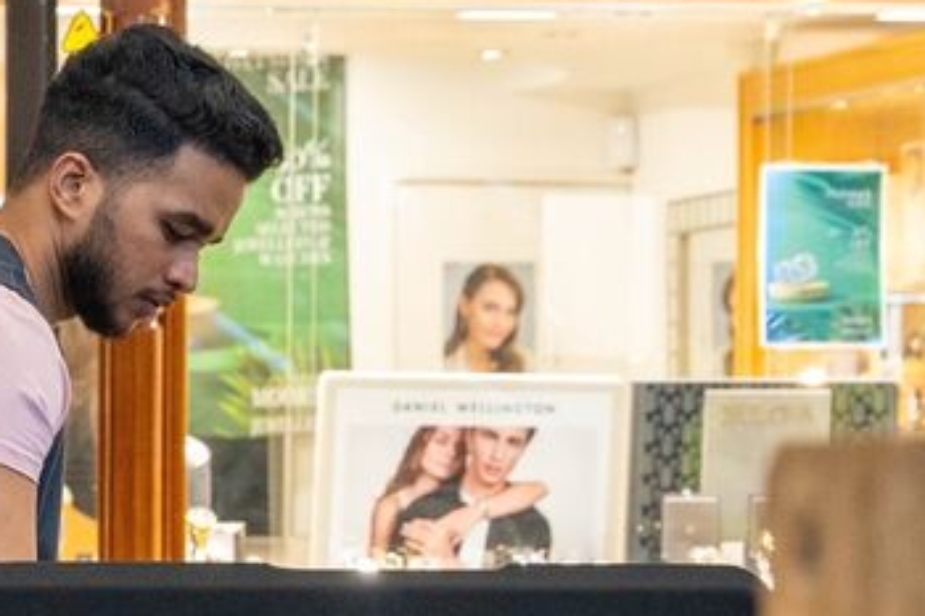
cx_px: -650
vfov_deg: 7.1
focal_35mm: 193
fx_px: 4957
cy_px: 473
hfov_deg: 10.2
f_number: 5
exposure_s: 1/200
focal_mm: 56.3
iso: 4000
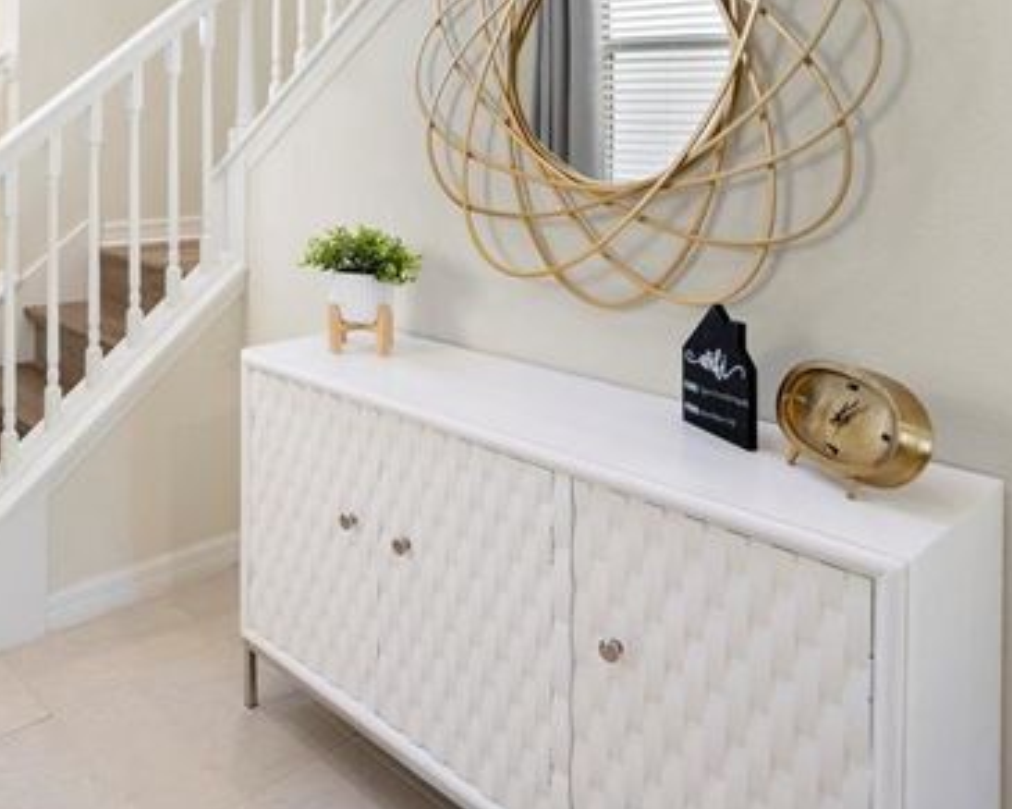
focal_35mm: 29
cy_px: 202
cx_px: 290
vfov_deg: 48.1
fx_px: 869
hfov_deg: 58.2
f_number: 4
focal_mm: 16
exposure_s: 1/160
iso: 1250
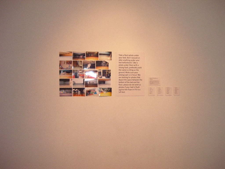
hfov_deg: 49.0
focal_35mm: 38
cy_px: 84
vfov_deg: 37.7
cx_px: 112
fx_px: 247
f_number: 2.8
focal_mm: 7.8
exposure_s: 1/54
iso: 400
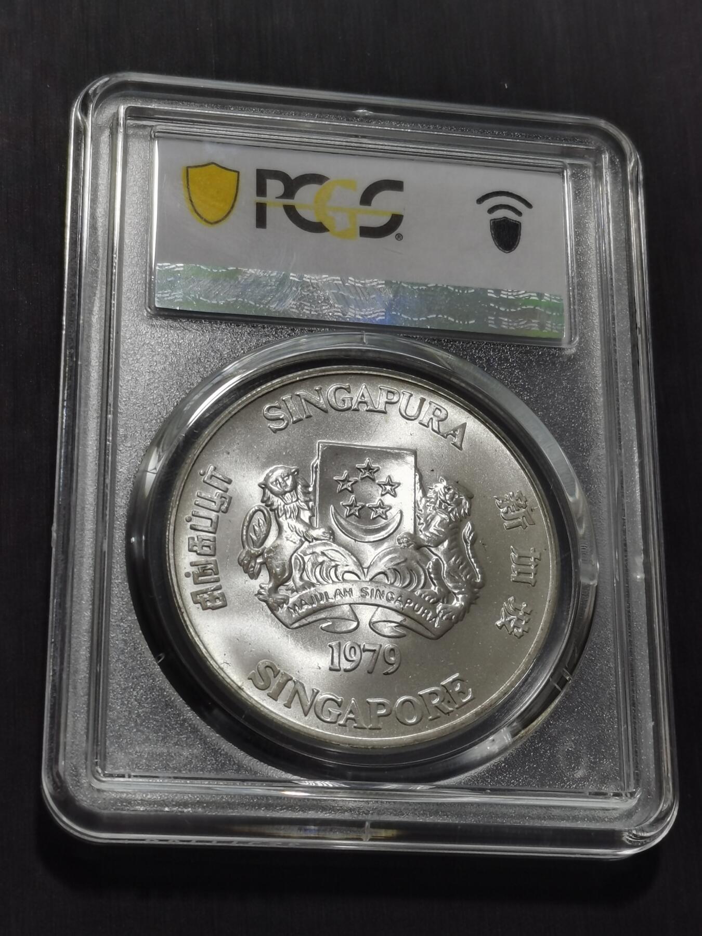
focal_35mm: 77
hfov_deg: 19.1
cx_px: 351
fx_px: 2082
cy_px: 468
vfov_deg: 25.3
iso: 50
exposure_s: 1/199
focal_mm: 5.58
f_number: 1.8
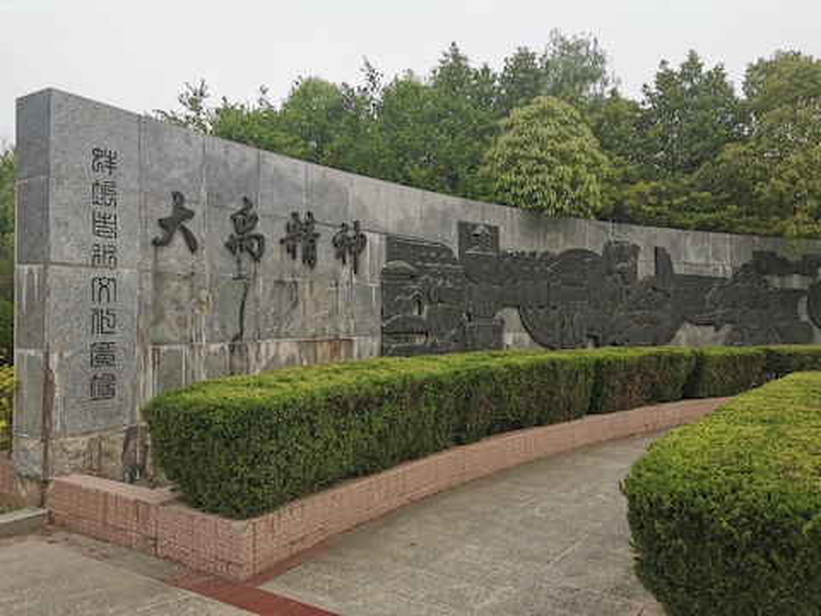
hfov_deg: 65.3
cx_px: 410
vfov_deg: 51.4
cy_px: 308
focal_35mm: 27
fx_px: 640
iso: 50
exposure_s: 1/1340
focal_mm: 5.58
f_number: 1.8
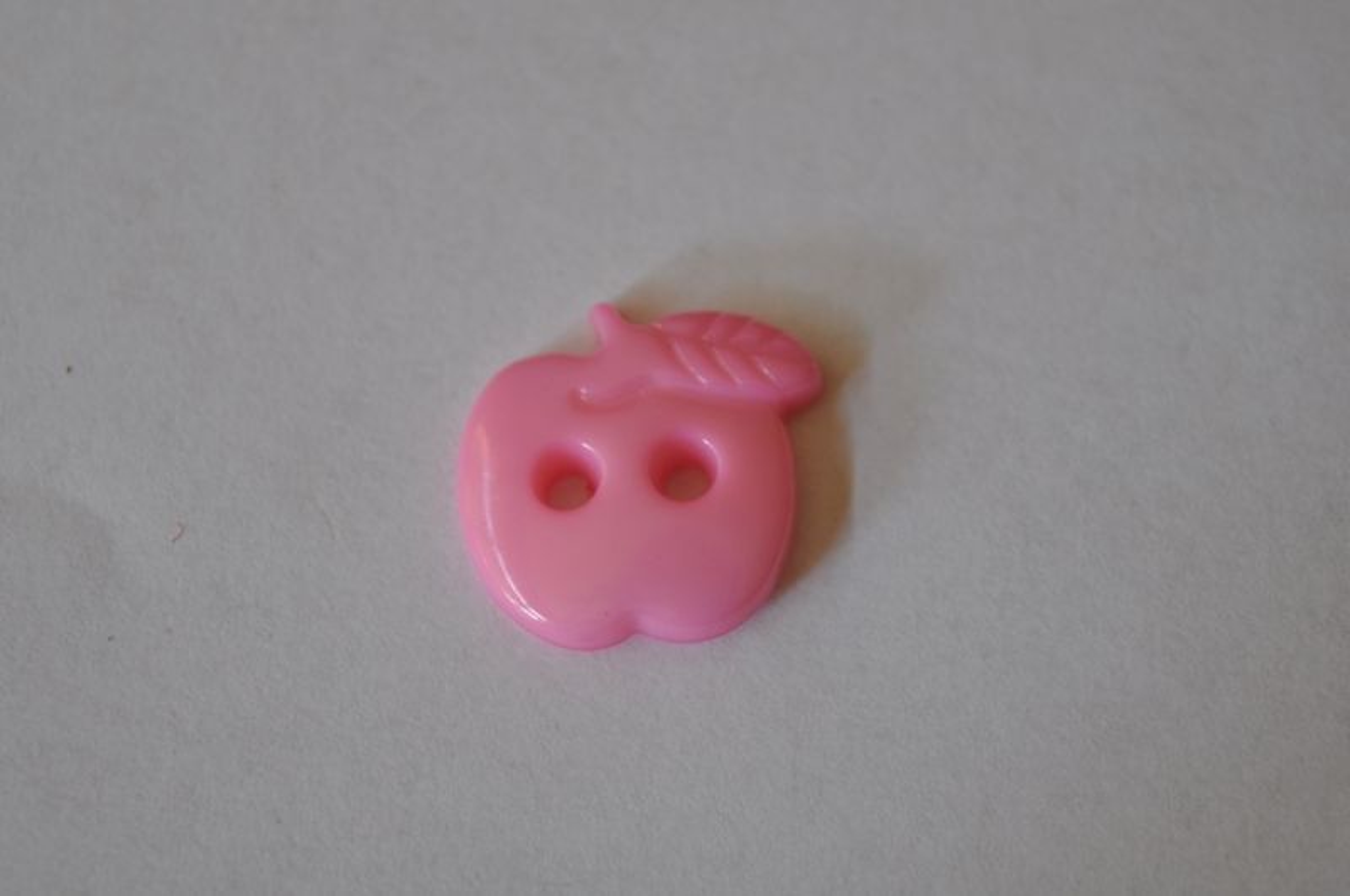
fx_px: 3089
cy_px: 448
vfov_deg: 16.5
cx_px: 675
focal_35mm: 82
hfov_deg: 24.7
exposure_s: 1/60
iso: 400
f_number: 5.6
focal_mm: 55
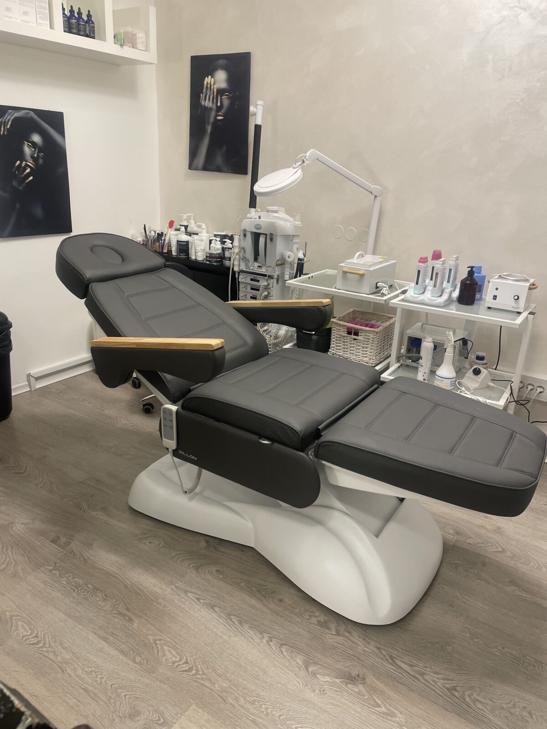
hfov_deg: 53.1
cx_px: 274
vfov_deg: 67.3
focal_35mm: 26
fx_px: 548
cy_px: 364
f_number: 1.6
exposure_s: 1/100
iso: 125
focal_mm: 4.2
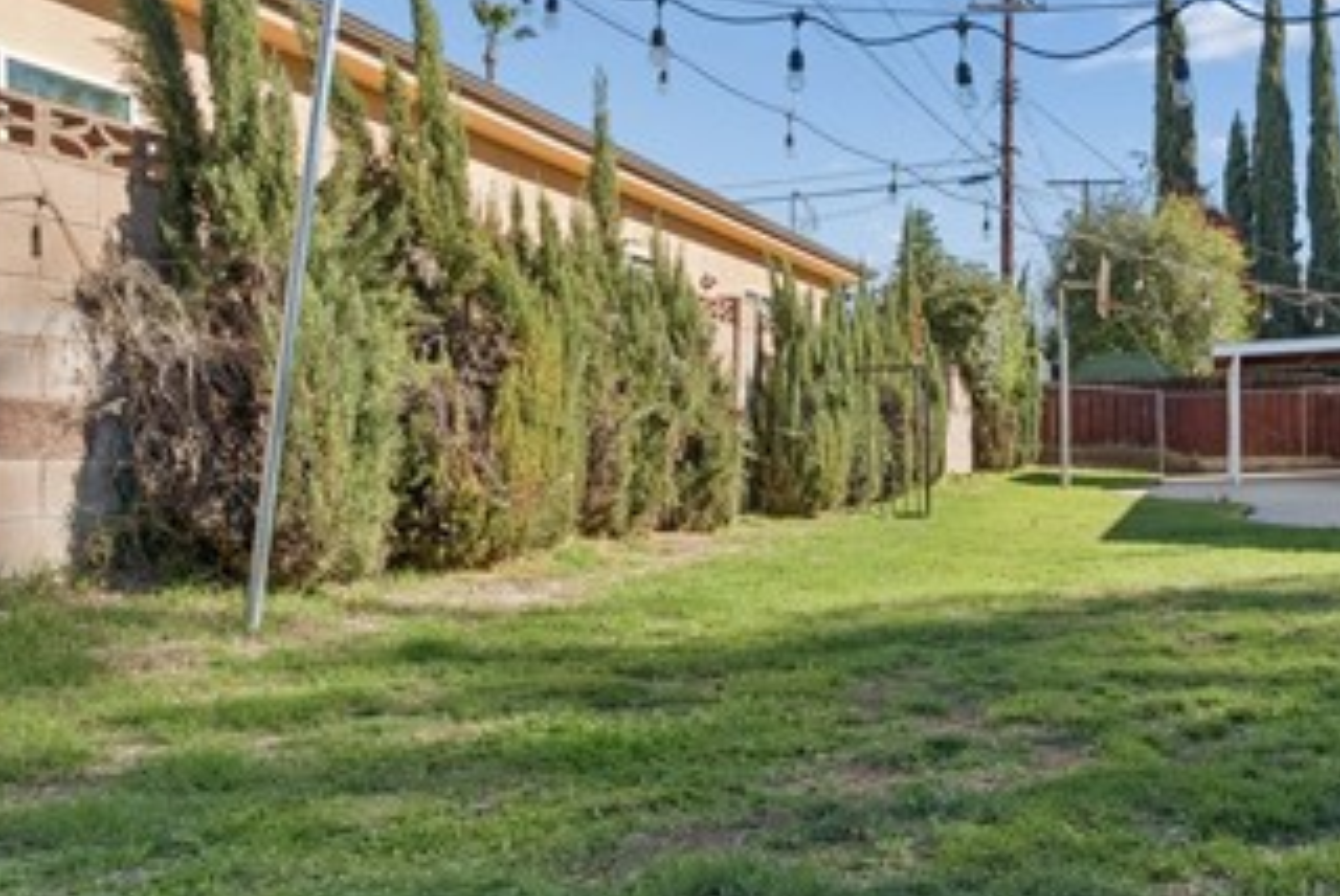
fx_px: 1192
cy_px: 253
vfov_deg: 40.3
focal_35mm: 32
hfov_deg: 51.5
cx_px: 1214
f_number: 8
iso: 200
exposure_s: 1/250
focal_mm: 16
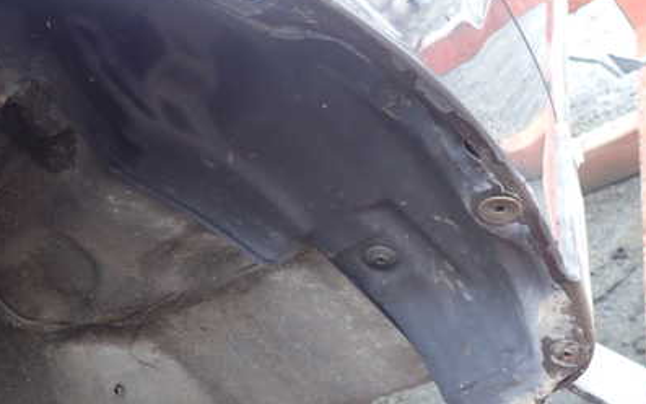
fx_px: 704
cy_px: 109
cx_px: 272
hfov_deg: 49.1
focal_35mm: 40
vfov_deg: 31.5
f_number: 2
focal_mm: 4.5
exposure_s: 1/60
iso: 200
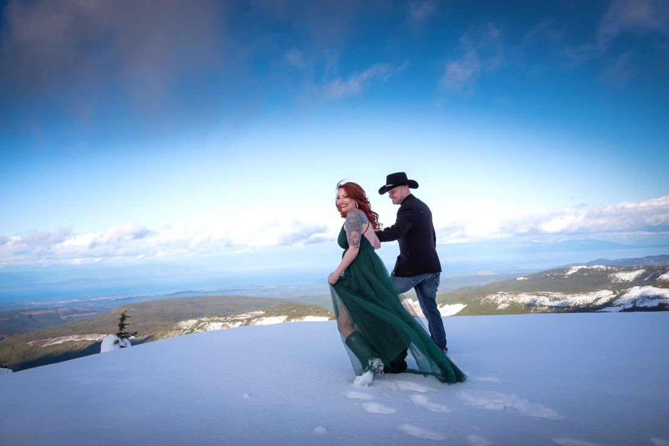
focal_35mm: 32
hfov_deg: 58.7
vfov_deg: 41.1
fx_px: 595
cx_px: 334
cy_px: 223
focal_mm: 32
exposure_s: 1/500
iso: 200
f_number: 11
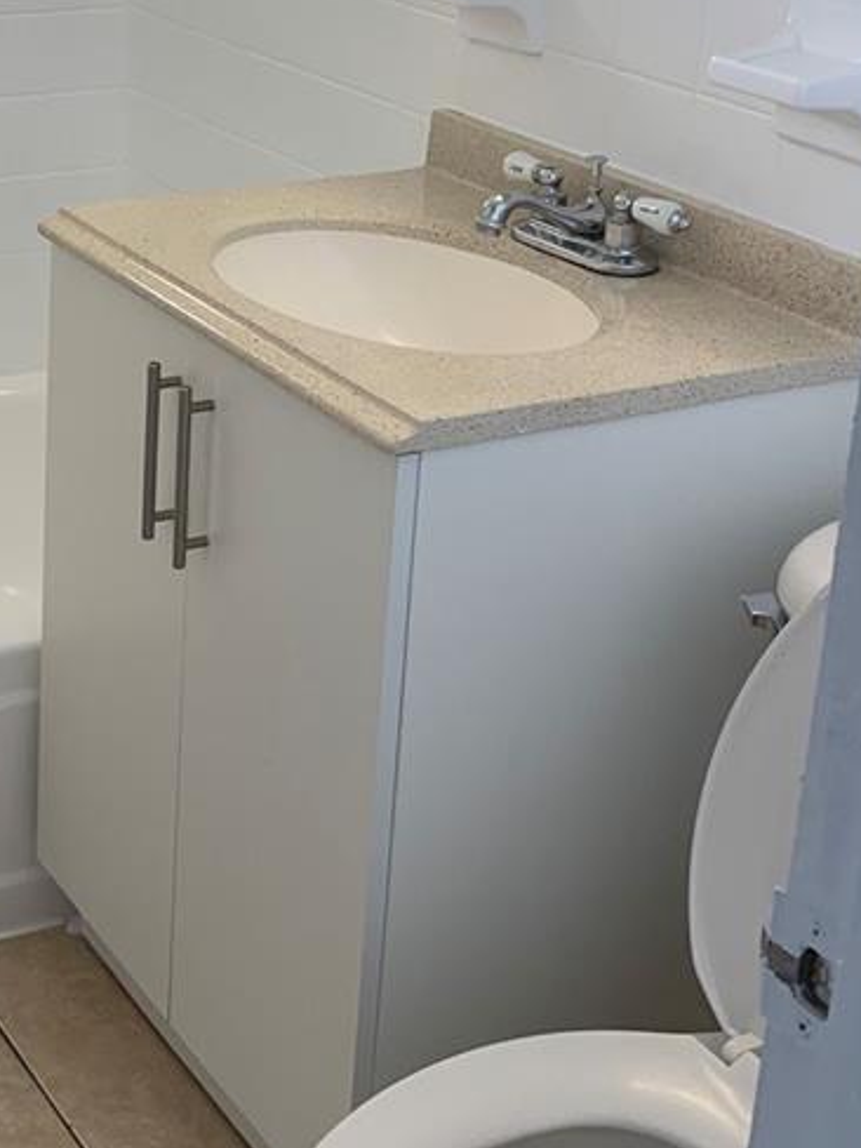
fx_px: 2122
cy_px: 320
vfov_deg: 29.9
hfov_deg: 22.2
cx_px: 24
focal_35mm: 64
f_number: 1.8
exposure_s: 1/121
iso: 80
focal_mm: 4.25
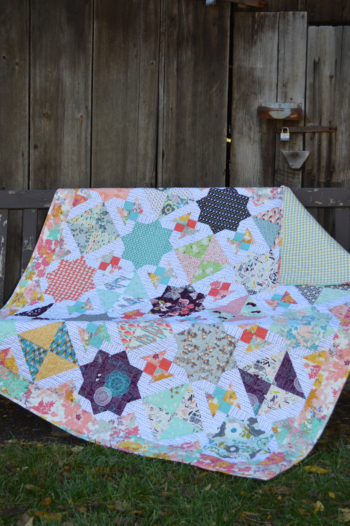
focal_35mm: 48
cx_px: 175
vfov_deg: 41.1
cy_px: 263
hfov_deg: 28.0
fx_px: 701
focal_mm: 32
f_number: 4.8
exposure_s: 1/125
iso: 110
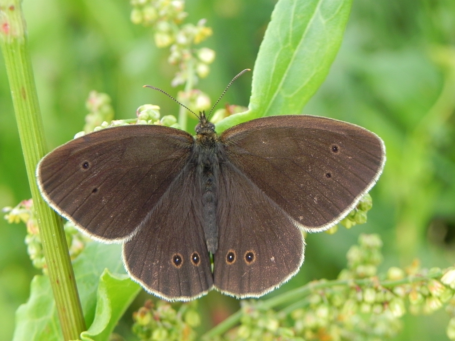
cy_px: 170
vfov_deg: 14.1
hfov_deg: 18.7
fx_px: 1380
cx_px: 228
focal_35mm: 105
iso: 160
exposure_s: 1/116
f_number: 4
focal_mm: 18.8
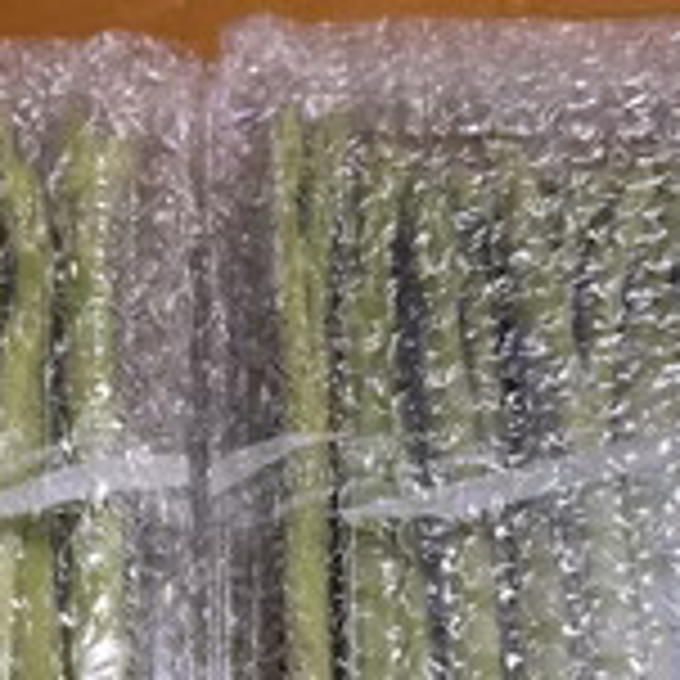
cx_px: 194
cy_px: 500
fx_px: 1356
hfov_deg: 27.9
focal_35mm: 61
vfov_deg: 27.8
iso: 125
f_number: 1.6
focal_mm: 5.1
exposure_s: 1/104
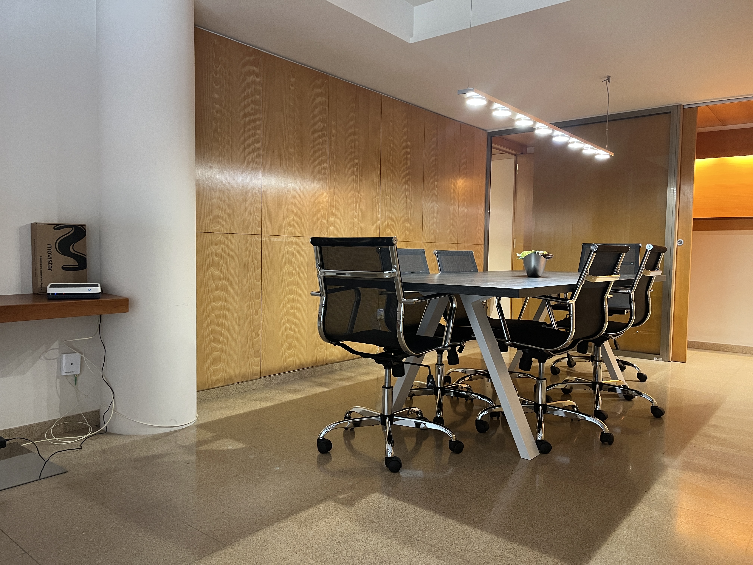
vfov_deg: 53.1
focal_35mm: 26
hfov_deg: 67.3
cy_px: 282
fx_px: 566
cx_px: 376
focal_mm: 5.1
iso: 320
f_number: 1.6
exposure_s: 1/50
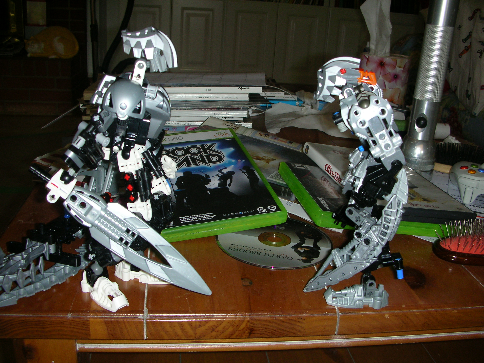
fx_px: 489
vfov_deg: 40.7
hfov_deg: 52.6
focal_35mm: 35
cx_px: 242
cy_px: 182
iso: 50
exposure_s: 1/60.1
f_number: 3
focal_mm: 5.8
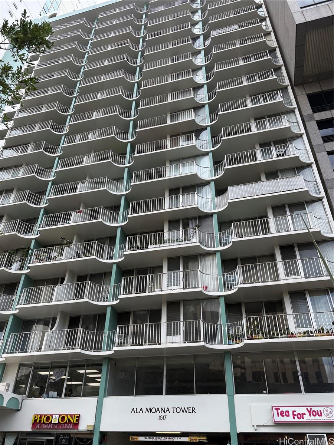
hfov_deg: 53.1
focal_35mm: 26
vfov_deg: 67.3
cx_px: 167
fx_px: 334
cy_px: 222
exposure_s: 1/1001
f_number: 1.6
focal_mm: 5.96
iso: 50
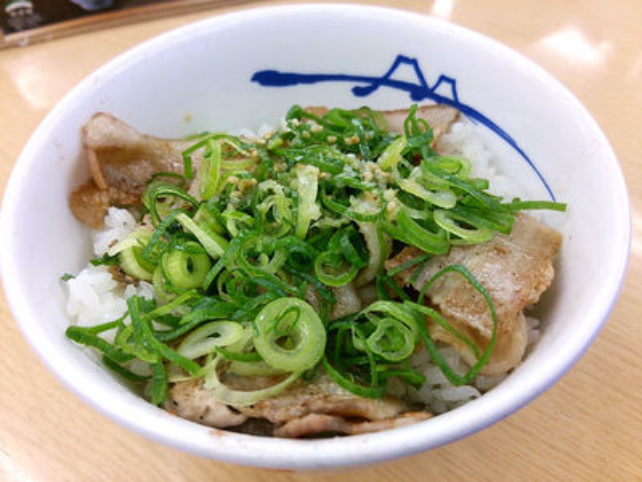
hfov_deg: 60.0
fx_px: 556
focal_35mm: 30
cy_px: 241
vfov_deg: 46.8
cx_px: 321
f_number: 1.94
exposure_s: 1/87
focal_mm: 4.06
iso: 40
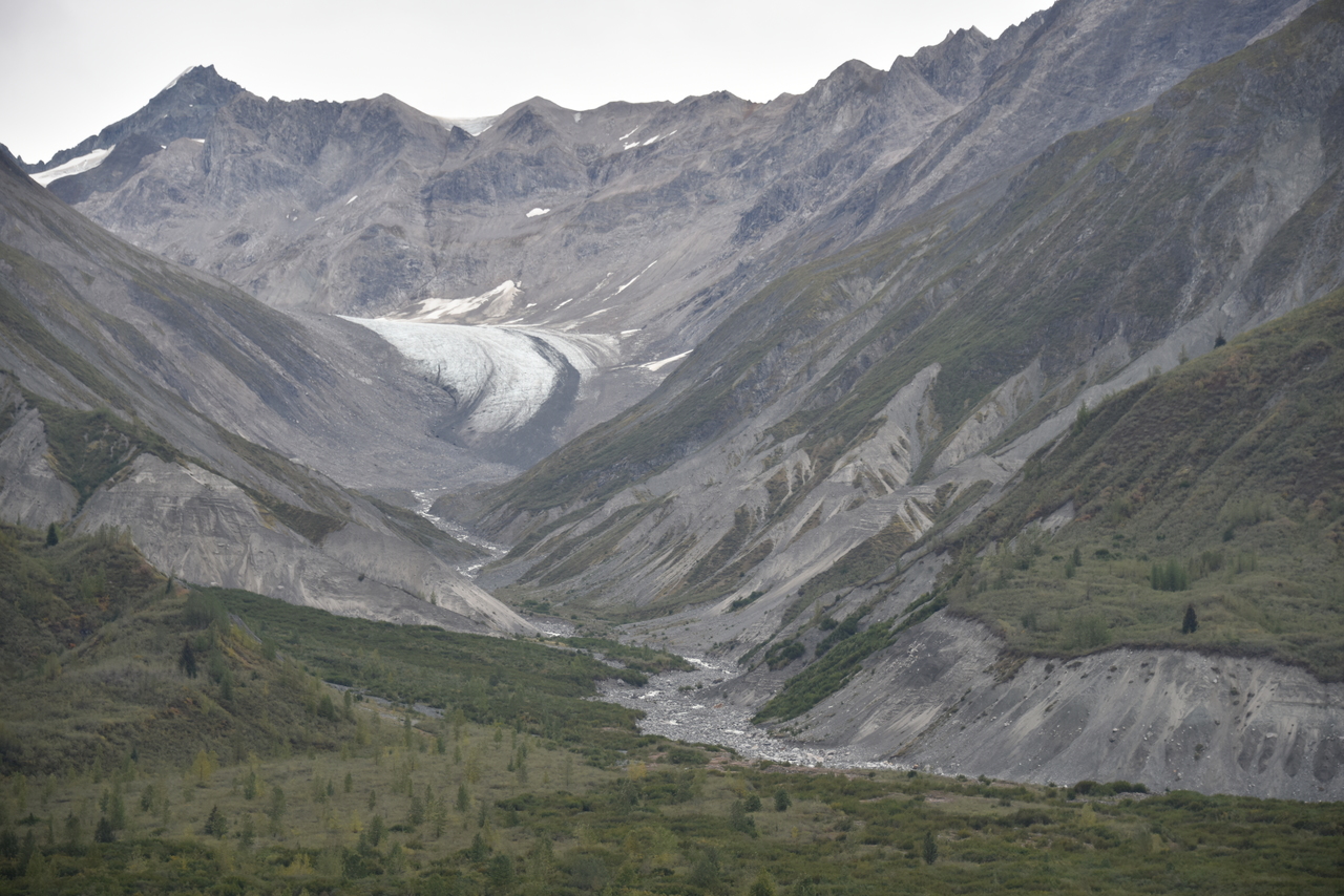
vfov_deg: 11.8
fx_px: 4331
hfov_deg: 17.6
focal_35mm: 116
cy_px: 448
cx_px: 672
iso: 250
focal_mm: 116
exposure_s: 1/250
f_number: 5.6
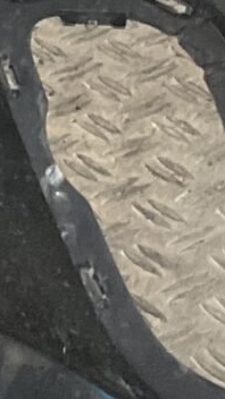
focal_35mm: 230
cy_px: 1
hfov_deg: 5.1
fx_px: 2439
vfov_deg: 9.3
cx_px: -405
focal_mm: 3
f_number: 1.8
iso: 80
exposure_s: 1/50
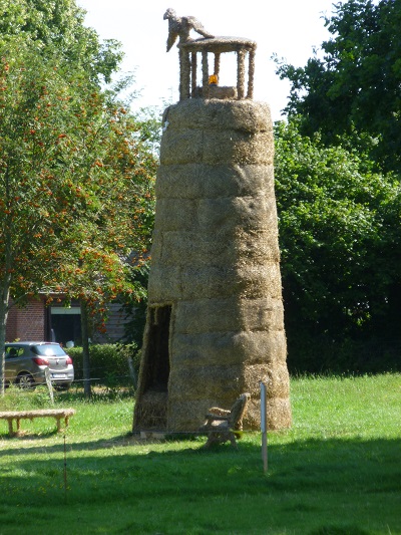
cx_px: 200
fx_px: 3227
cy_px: 268
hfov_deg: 7.1
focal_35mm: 209
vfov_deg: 9.5
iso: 100
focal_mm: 37.3
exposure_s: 1/125
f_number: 5.8
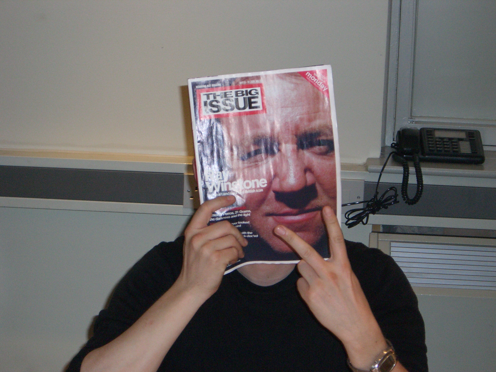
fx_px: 1633
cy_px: 186
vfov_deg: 13.0
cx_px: 248
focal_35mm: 114
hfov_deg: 17.3
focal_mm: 18.6
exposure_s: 1/60
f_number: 5.2
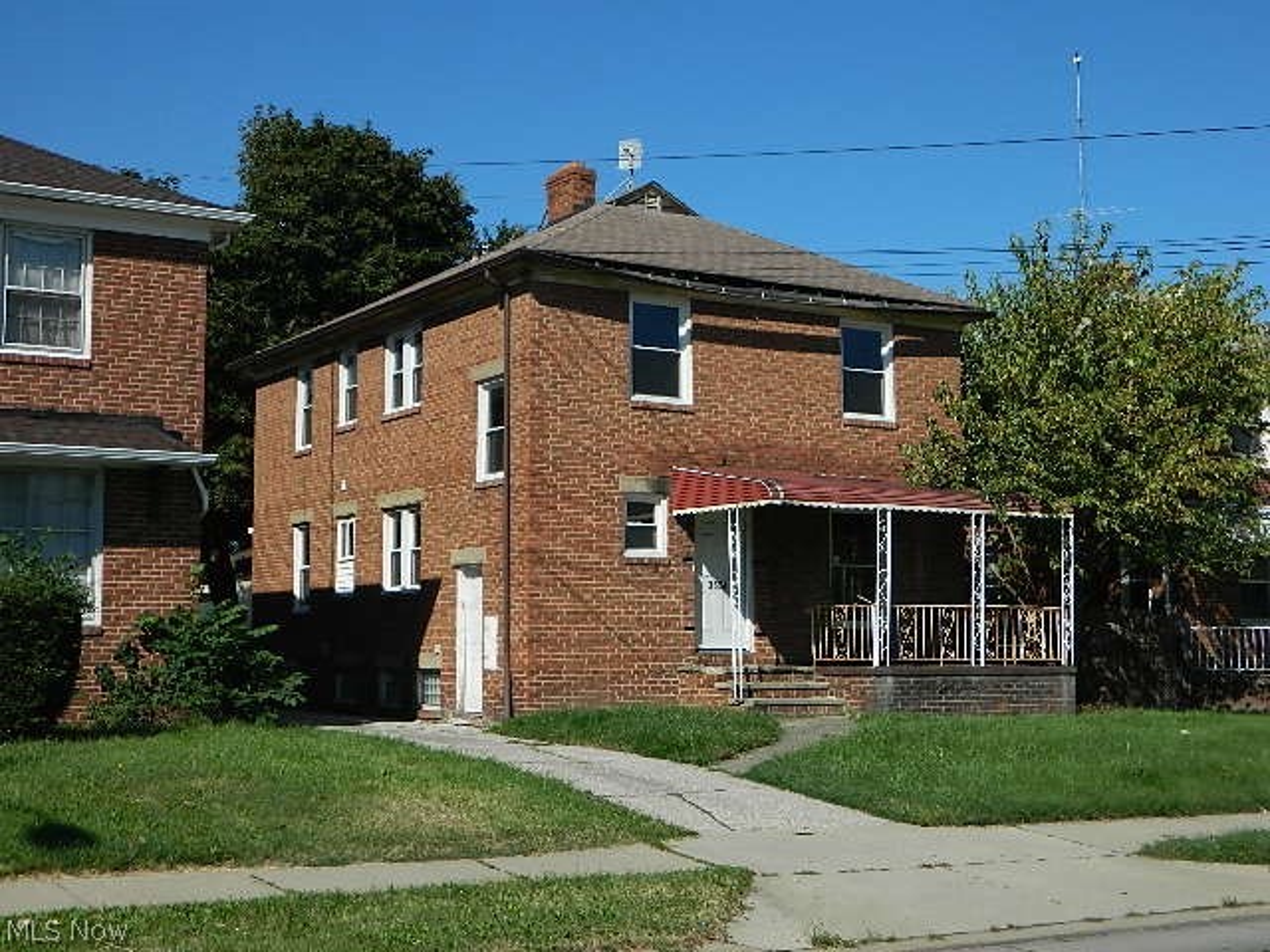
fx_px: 1724
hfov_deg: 40.4
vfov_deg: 30.9
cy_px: 476
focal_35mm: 47
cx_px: 635
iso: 80
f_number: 10.2
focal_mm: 8.4
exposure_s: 1/200
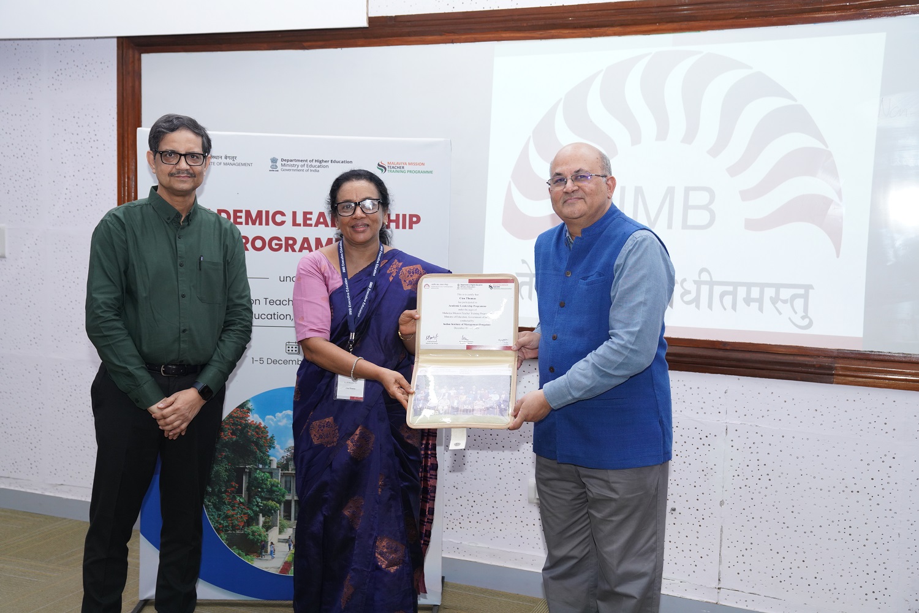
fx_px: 1021
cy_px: 306
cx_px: 460
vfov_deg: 33.4
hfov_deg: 48.5
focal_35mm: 40
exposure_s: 1/160
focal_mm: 40
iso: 1000
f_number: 3.5
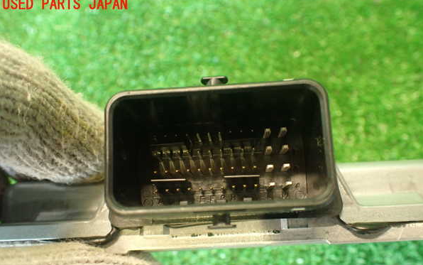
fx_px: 369
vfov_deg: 39.3
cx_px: 212
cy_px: 156
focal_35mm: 32
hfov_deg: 59.6
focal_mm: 5.4
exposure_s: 1/30
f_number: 2.3
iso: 640
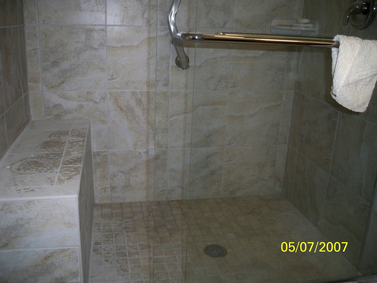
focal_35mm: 35
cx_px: 188
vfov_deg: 40.7
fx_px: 381
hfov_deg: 52.6
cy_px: 142
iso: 200
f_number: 3.1
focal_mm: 6.3
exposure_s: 1/60
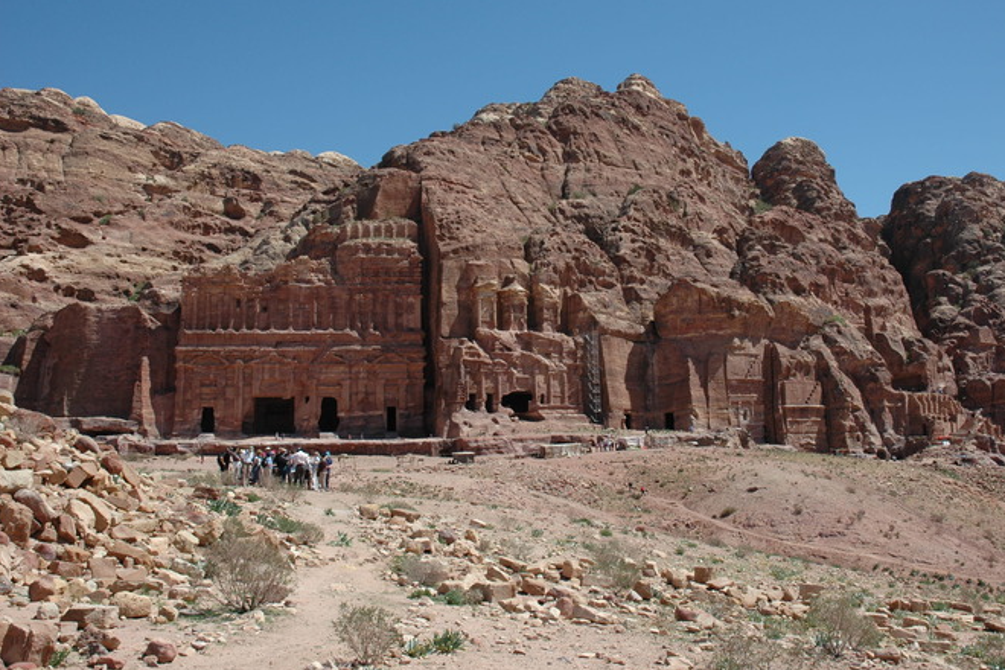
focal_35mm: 36
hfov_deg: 53.1
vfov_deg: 36.9
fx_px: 1005
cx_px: 541
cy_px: 311
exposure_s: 1/400
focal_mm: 22
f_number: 10
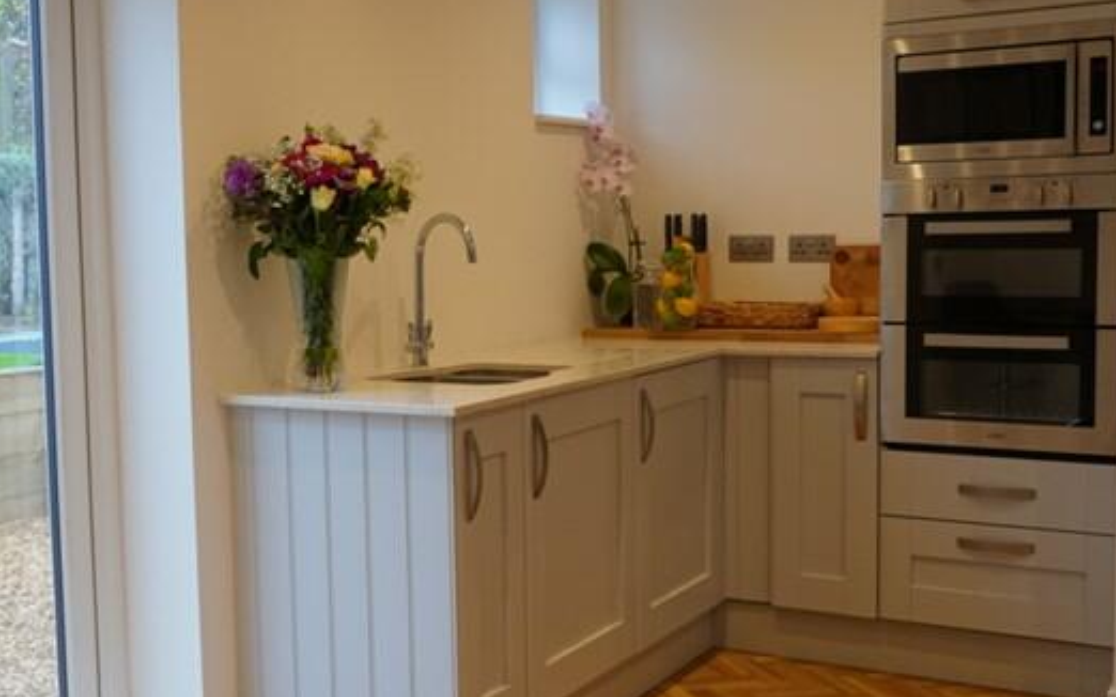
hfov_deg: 40.9
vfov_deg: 26.9
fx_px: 1460
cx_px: 305
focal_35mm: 48
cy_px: 343
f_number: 4.5
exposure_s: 1/30
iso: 160
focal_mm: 16
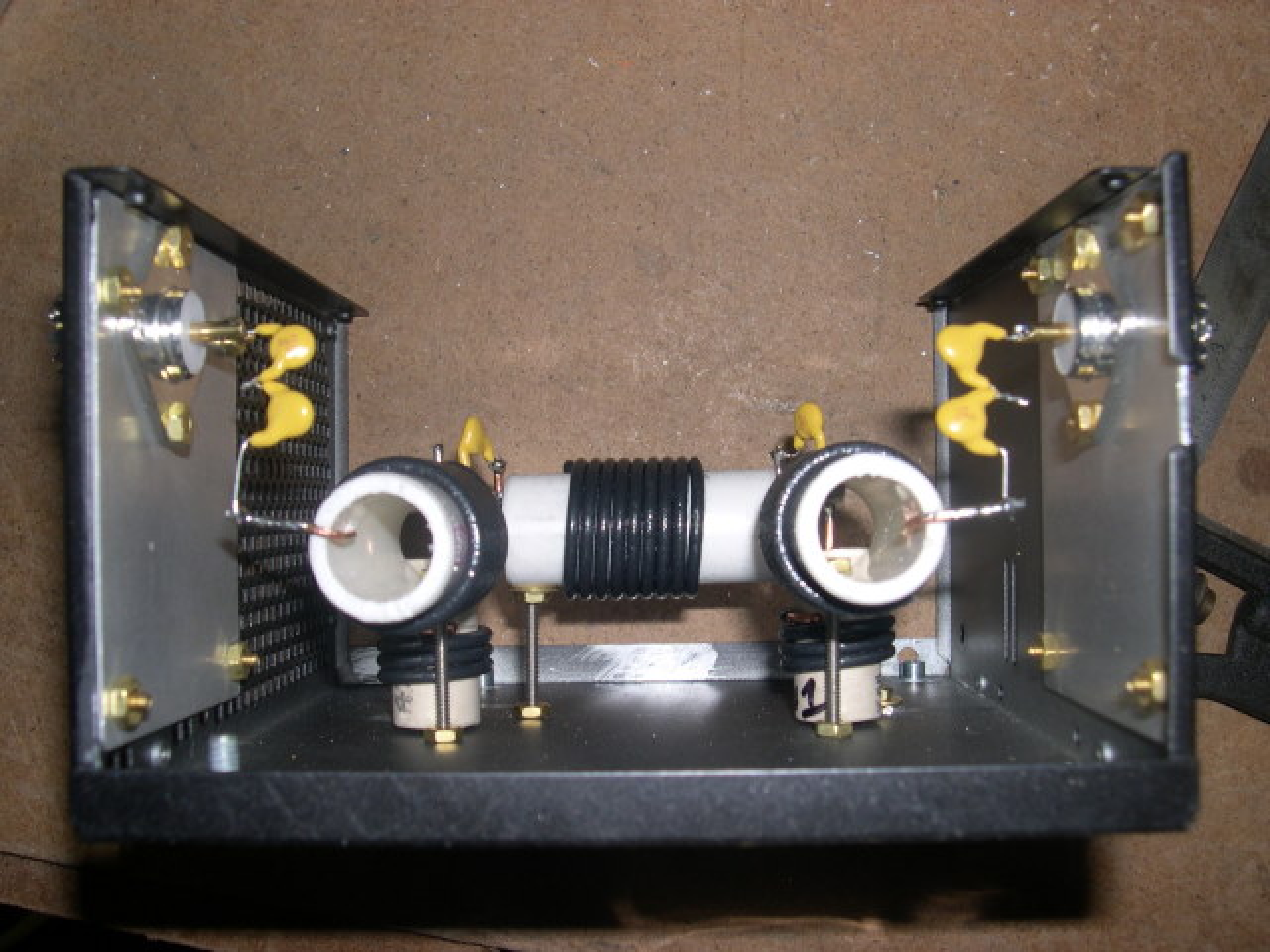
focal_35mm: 38
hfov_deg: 49.0
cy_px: 476
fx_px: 1394
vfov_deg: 37.7
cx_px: 635
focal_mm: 8
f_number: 7.6
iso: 100
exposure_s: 1/60
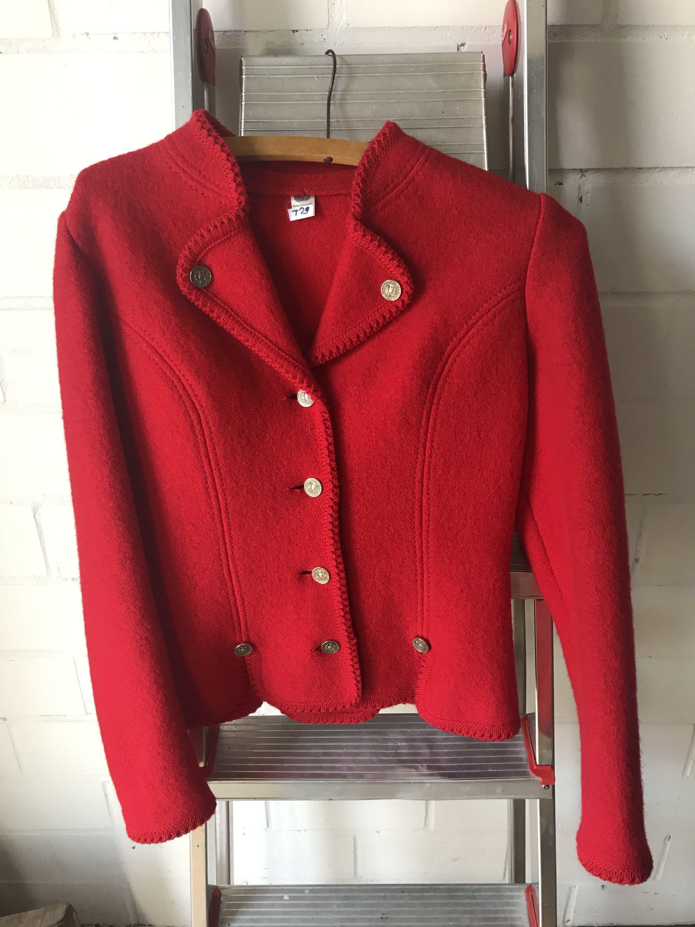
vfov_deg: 63.4
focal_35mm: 28
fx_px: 750
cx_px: 348
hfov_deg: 49.7
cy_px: 464
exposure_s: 1/33
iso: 25
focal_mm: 3.99
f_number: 1.8
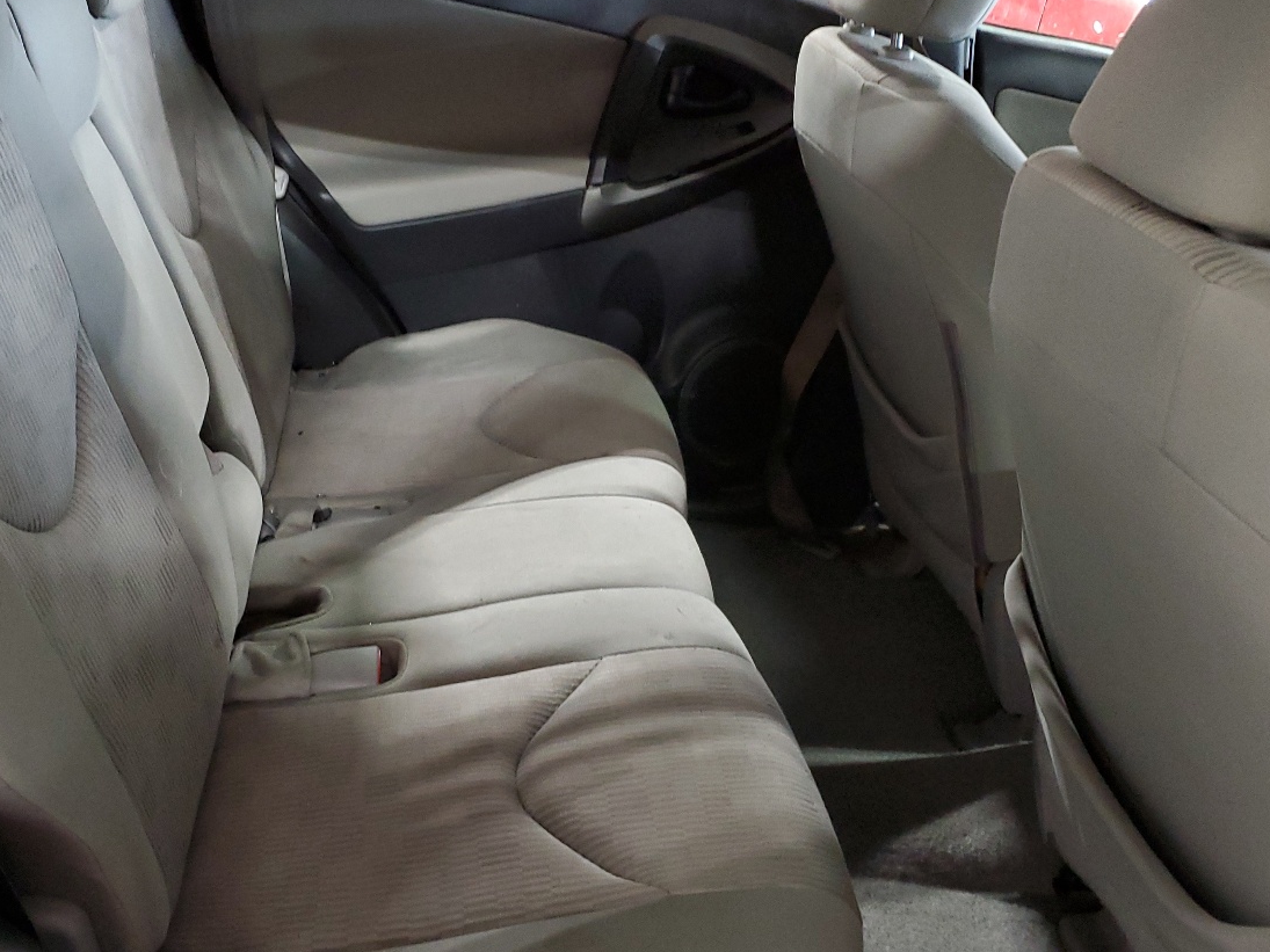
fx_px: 1394
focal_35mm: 38
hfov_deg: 48.9
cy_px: 511
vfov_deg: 37.7
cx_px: 568
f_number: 1.5
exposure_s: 1/17
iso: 294
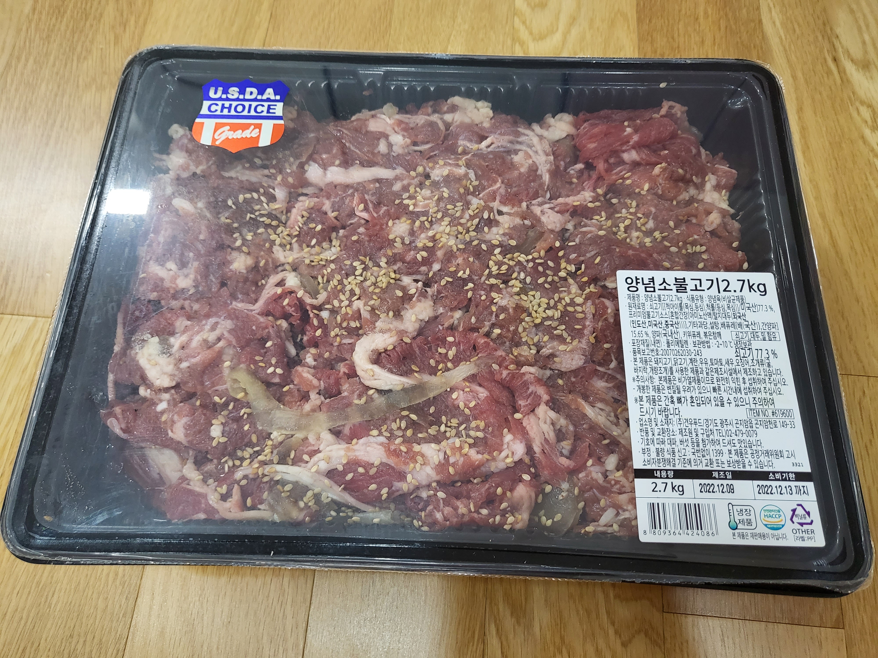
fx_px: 659
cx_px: 439
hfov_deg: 67.3
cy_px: 329
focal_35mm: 26
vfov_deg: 53.1
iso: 320
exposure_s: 1/120
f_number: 1.8
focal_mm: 4.25
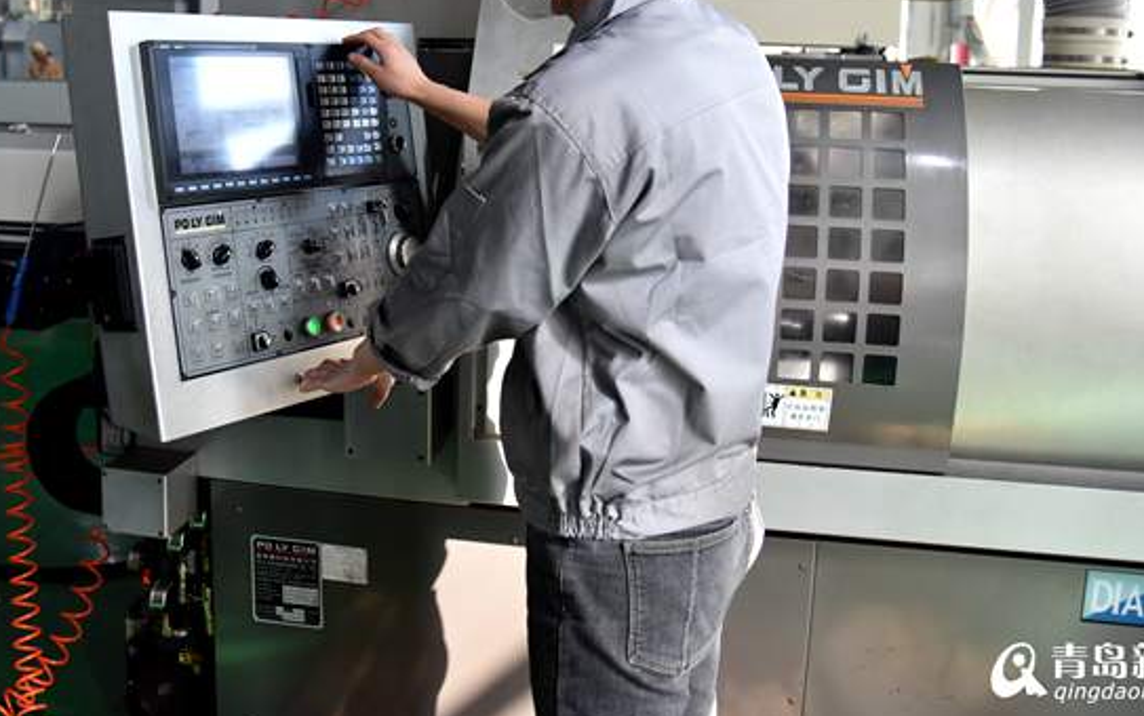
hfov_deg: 53.5
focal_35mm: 36
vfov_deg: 34.6
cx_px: 445
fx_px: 1123
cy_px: 178
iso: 1000
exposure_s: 1/400
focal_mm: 24
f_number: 4
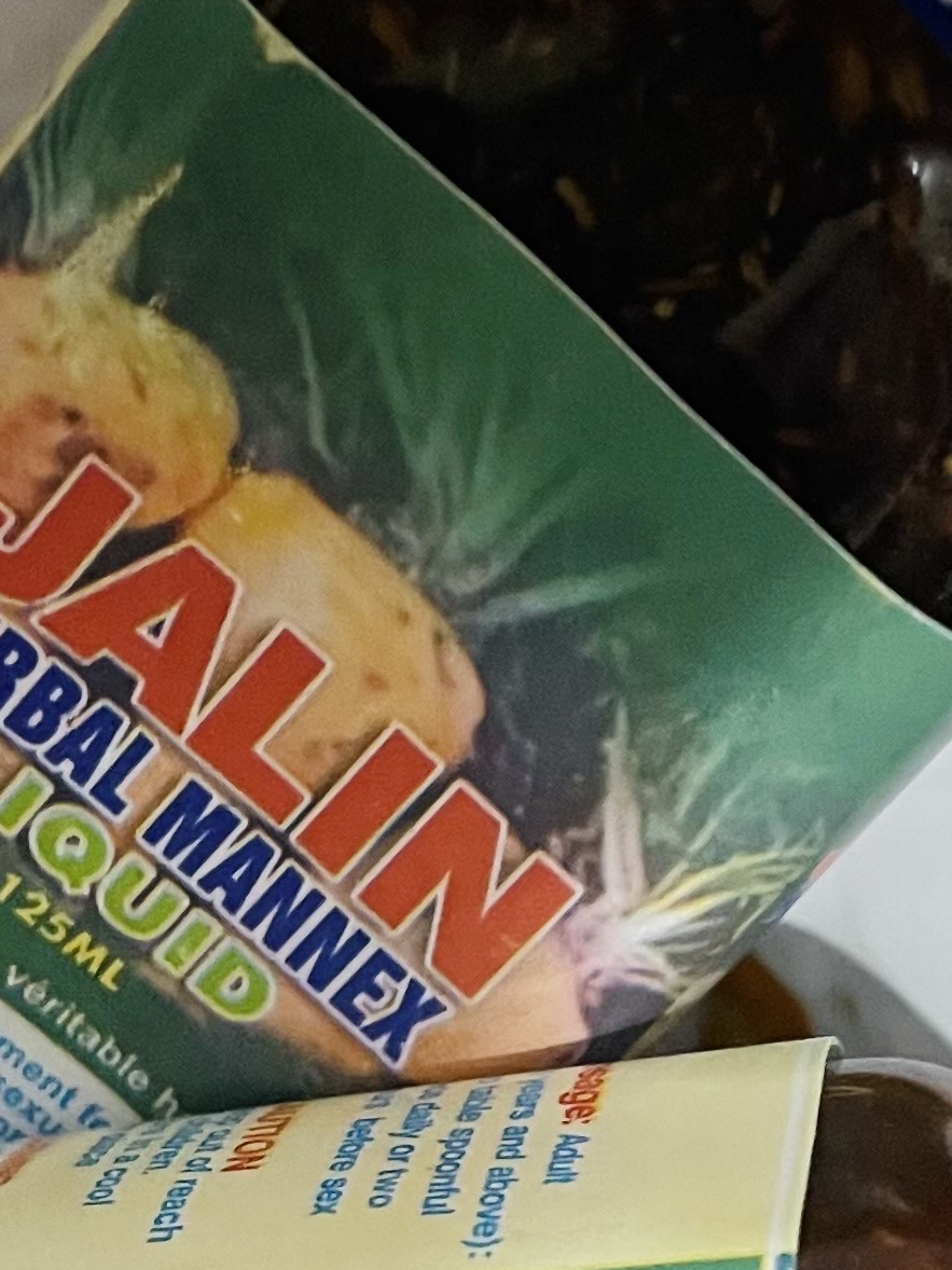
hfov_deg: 16.6
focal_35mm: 89
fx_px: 3265
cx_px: 638
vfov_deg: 21.8
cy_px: 992
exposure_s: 1/25
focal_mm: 4.2
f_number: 1.6
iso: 640
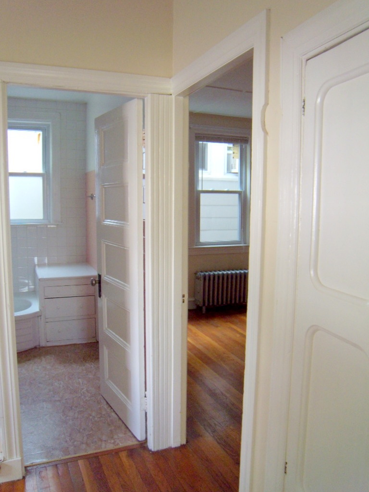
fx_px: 398
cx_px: 184
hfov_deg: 49.7
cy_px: 246
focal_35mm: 28
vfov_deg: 63.4
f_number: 2.8
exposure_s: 1/50
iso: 400
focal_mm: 6
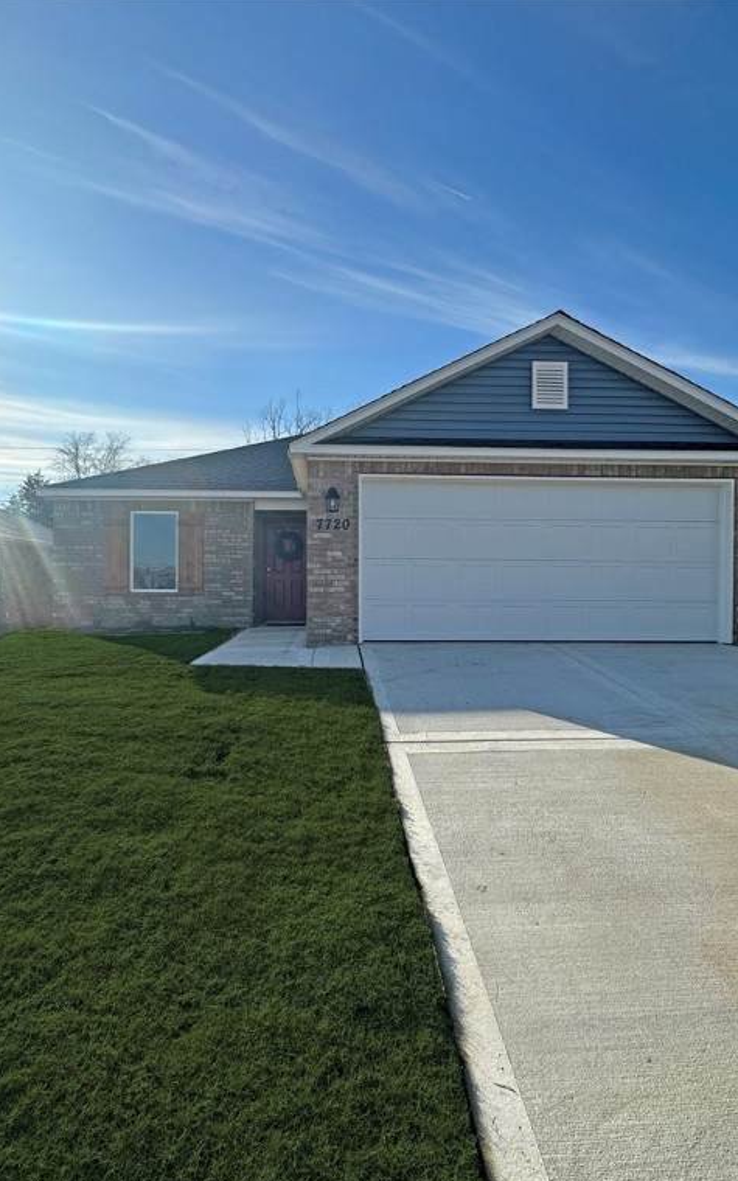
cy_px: 592
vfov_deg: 101.5
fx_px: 483
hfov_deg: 74.5
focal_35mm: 15
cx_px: 416
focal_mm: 2.22
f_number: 2.2
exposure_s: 1/2300
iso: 50
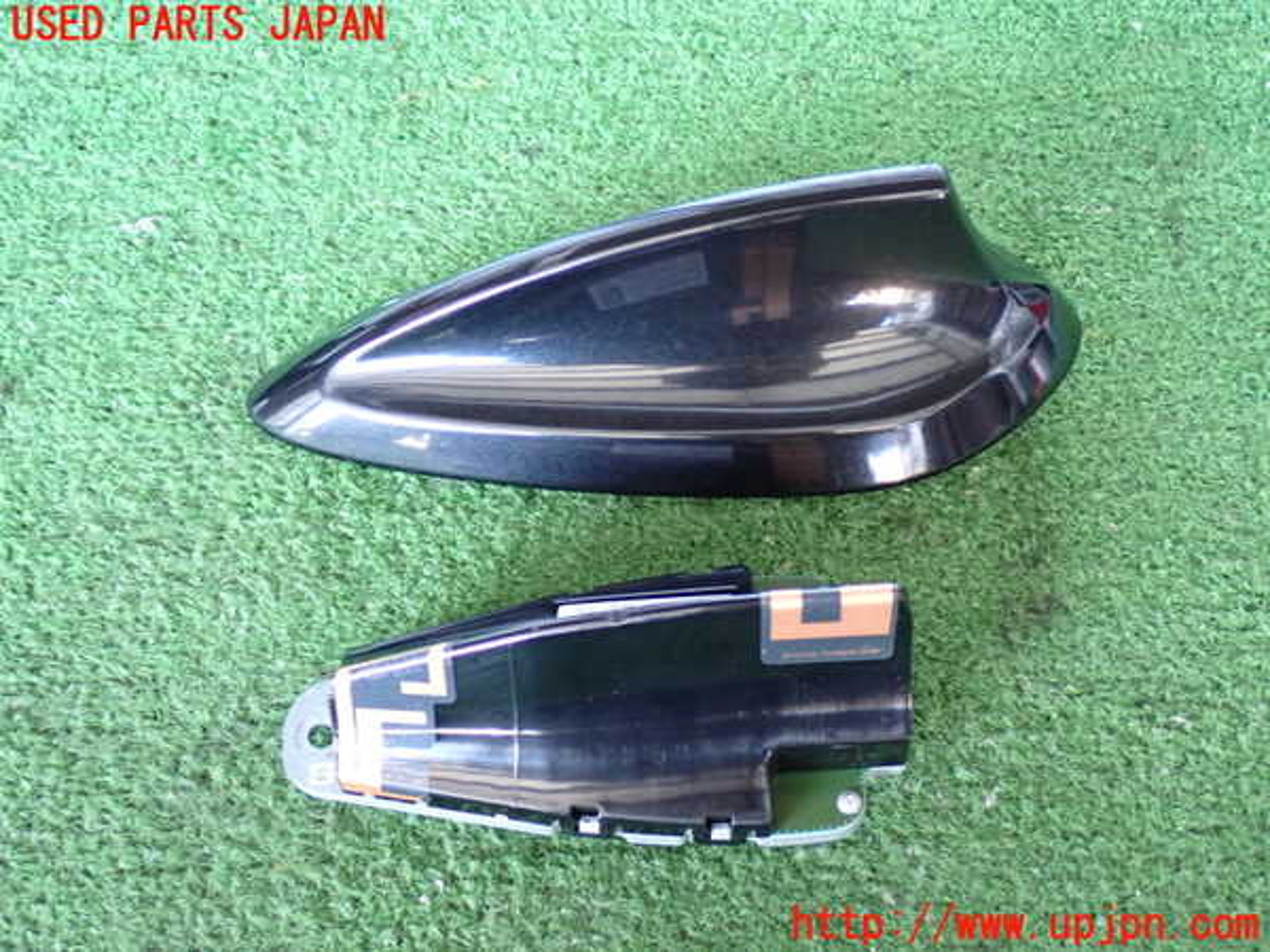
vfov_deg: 32.9
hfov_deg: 42.9
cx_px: 635
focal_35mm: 44
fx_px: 1614
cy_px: 476
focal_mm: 7.84
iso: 800
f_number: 2.9
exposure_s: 1/30
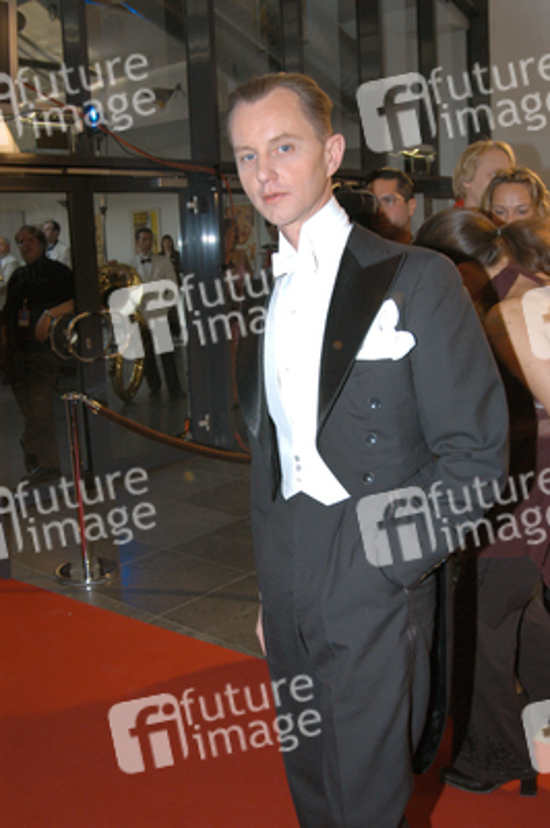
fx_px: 826
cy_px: 414
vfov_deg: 53.2
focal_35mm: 36
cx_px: 275
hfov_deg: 36.8
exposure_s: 1/60
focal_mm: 24
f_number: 5.6
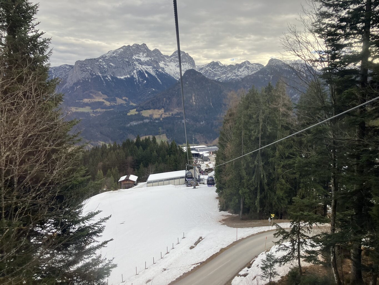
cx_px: 190
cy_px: 142
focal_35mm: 28
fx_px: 307
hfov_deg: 63.4
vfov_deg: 49.8
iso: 32
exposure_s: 1/302
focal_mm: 3.99
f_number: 1.8
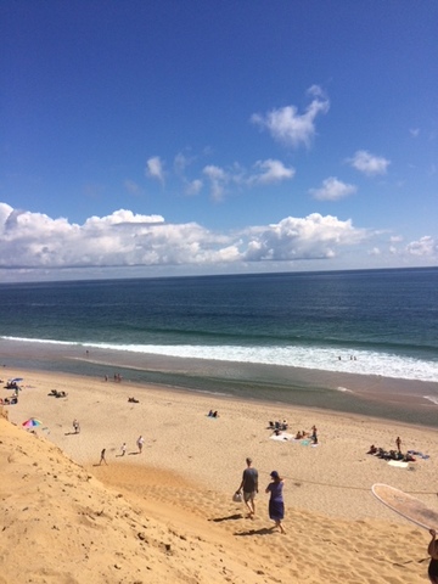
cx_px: 219
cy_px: 292
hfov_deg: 48.2
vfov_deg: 61.7
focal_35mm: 29
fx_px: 489
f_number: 2.2
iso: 40
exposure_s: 1/4566
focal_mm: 4.15
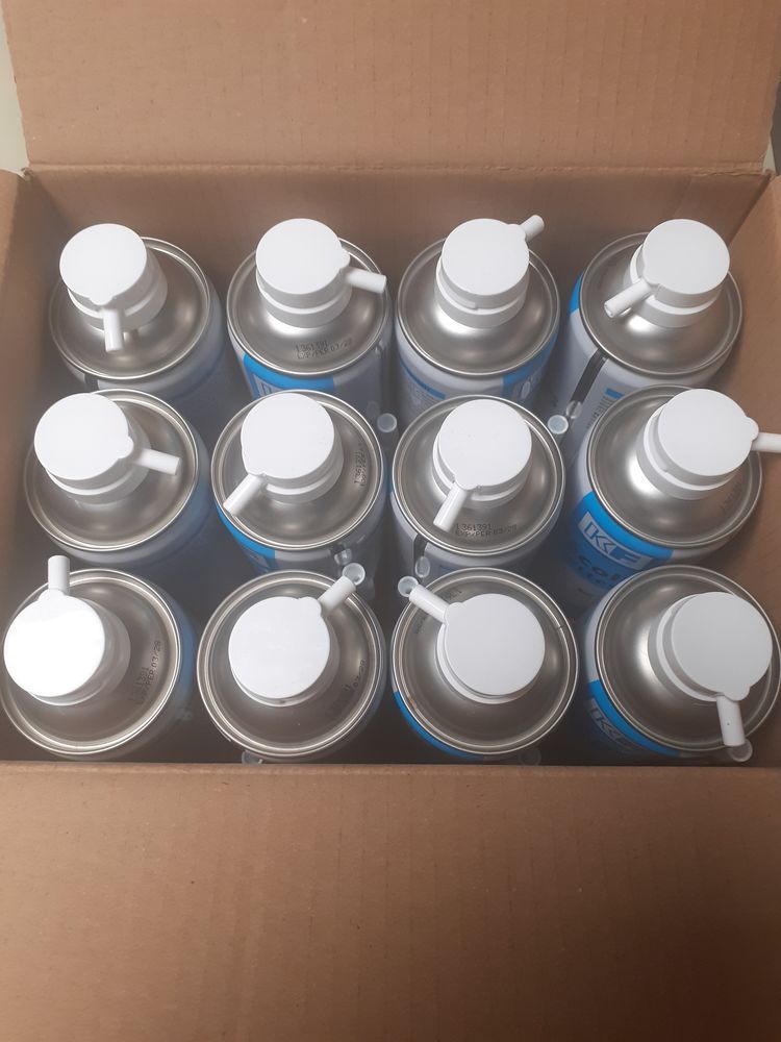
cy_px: 521
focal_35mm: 27
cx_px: 390
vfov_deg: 65.3
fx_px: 812
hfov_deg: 51.4
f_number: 1.9
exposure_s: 1/60
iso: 80
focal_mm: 3.6
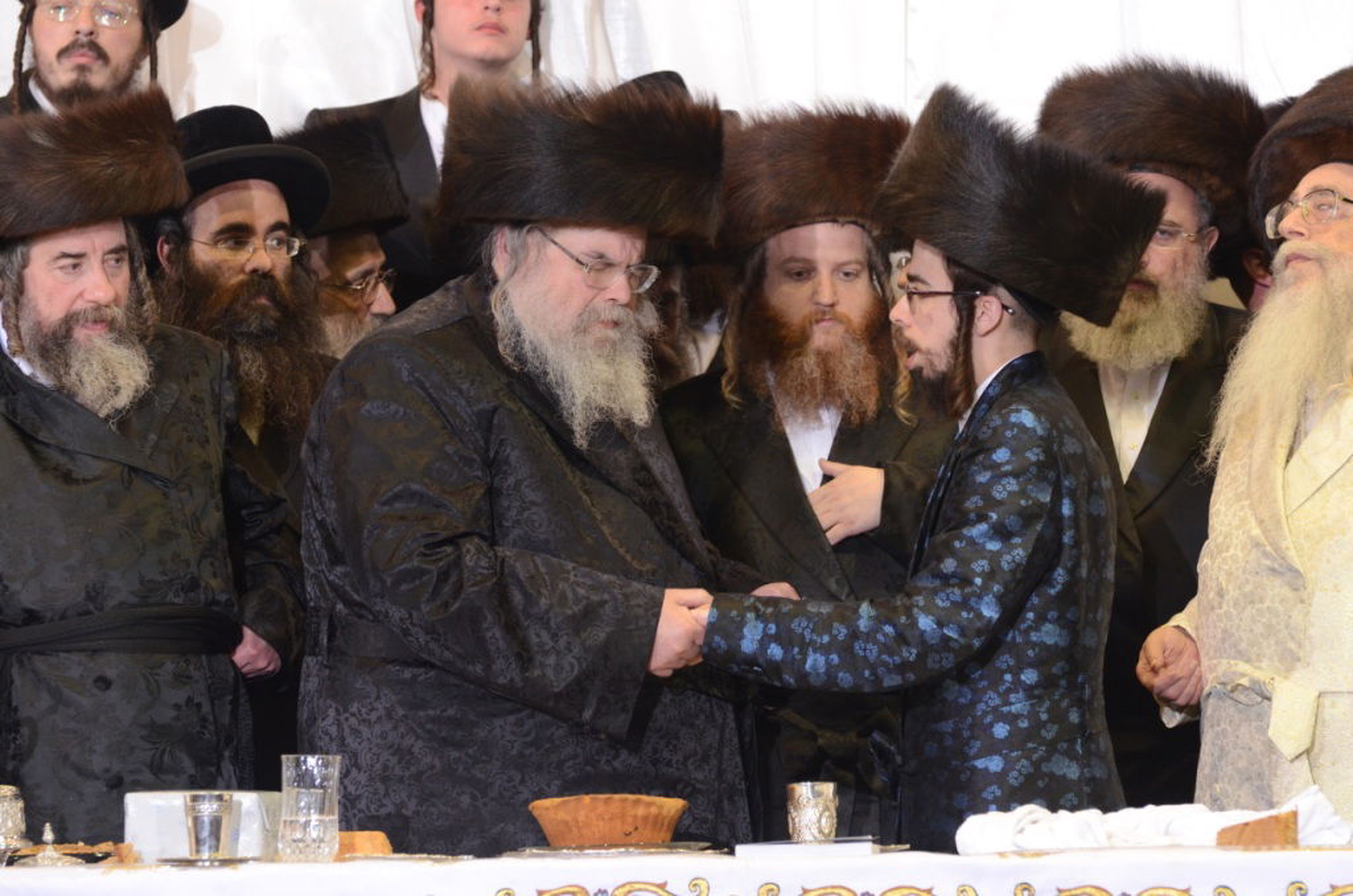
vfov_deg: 5.5
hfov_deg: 8.3
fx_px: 9282
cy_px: 448
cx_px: 676
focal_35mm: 248
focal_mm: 165
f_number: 5.6
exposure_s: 1/100
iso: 1250
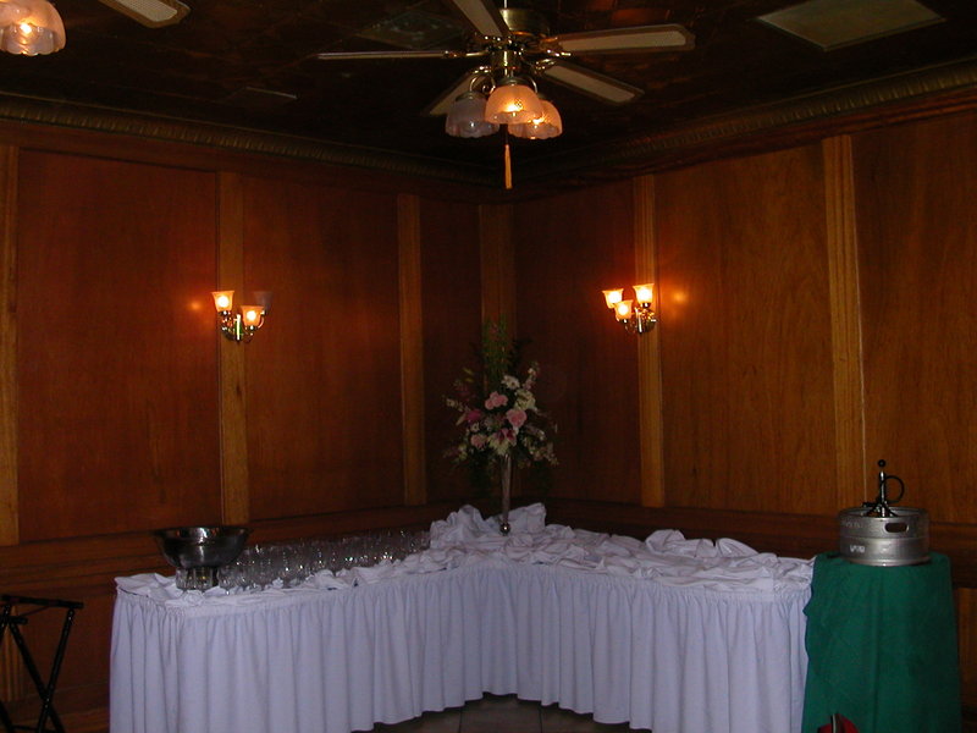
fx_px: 1044
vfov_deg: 38.7
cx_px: 488
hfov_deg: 50.1
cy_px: 366
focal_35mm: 37
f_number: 2.7
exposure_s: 1/59.9
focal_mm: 5.6
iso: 200
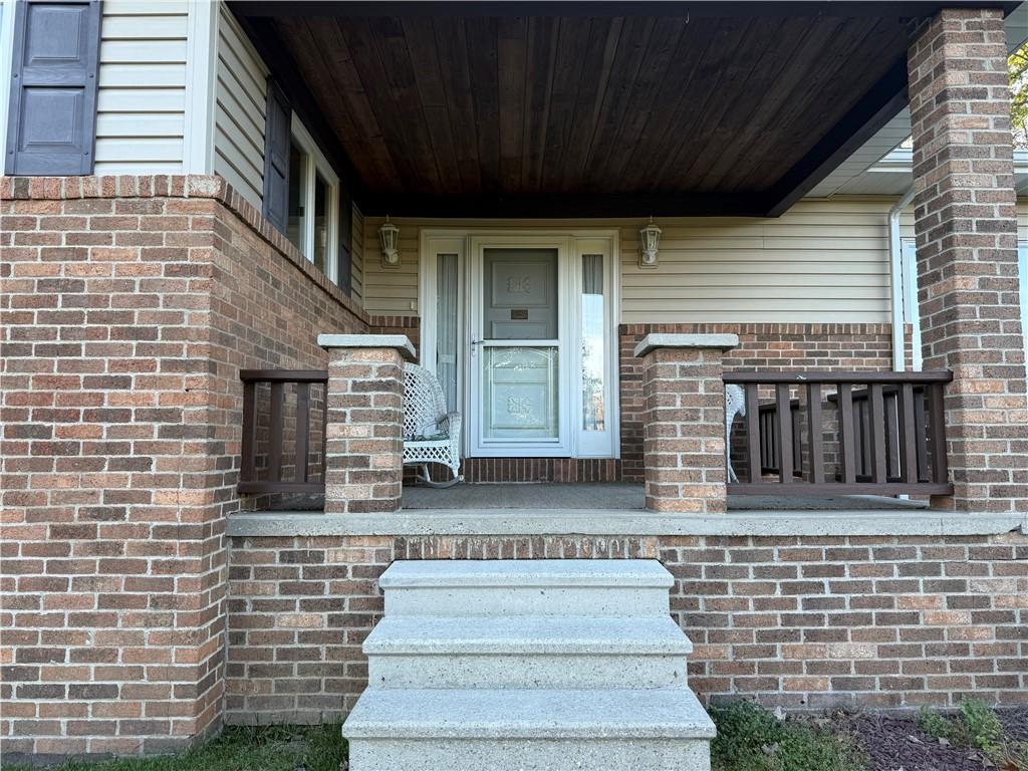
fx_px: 713
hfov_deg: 71.6
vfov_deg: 56.8
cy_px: 386
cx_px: 514
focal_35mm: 24
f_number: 1.78
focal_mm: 6.76
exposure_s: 1/271
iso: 64
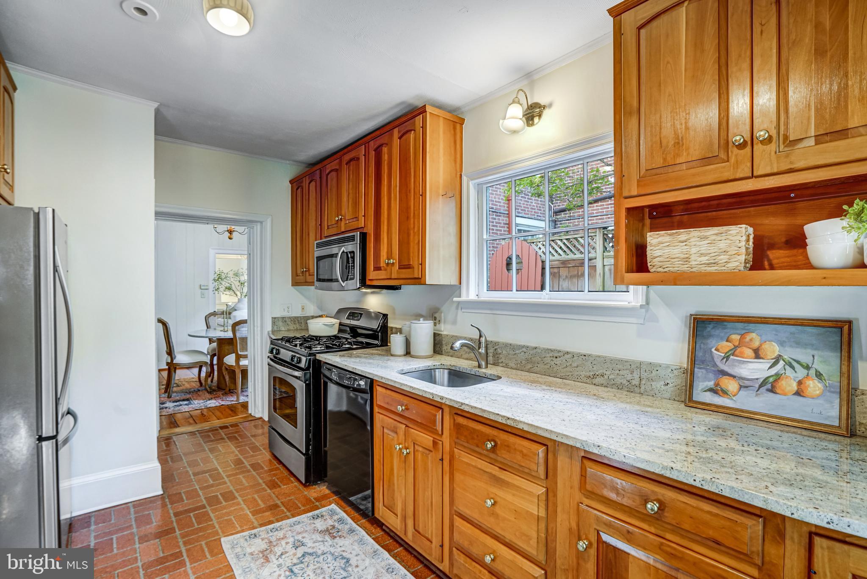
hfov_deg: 96.7
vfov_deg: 73.8
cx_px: 434
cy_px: 290
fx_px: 385
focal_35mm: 16
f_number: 8
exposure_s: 1/15
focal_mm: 16
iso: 640
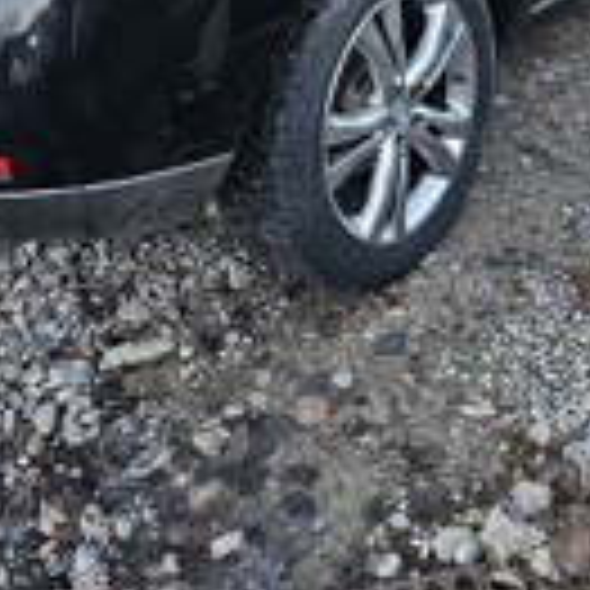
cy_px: -14
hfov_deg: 27.6
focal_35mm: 62
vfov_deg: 26.1
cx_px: 365
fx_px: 1196
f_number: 1.7
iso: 250
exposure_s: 1/100
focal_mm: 6.3
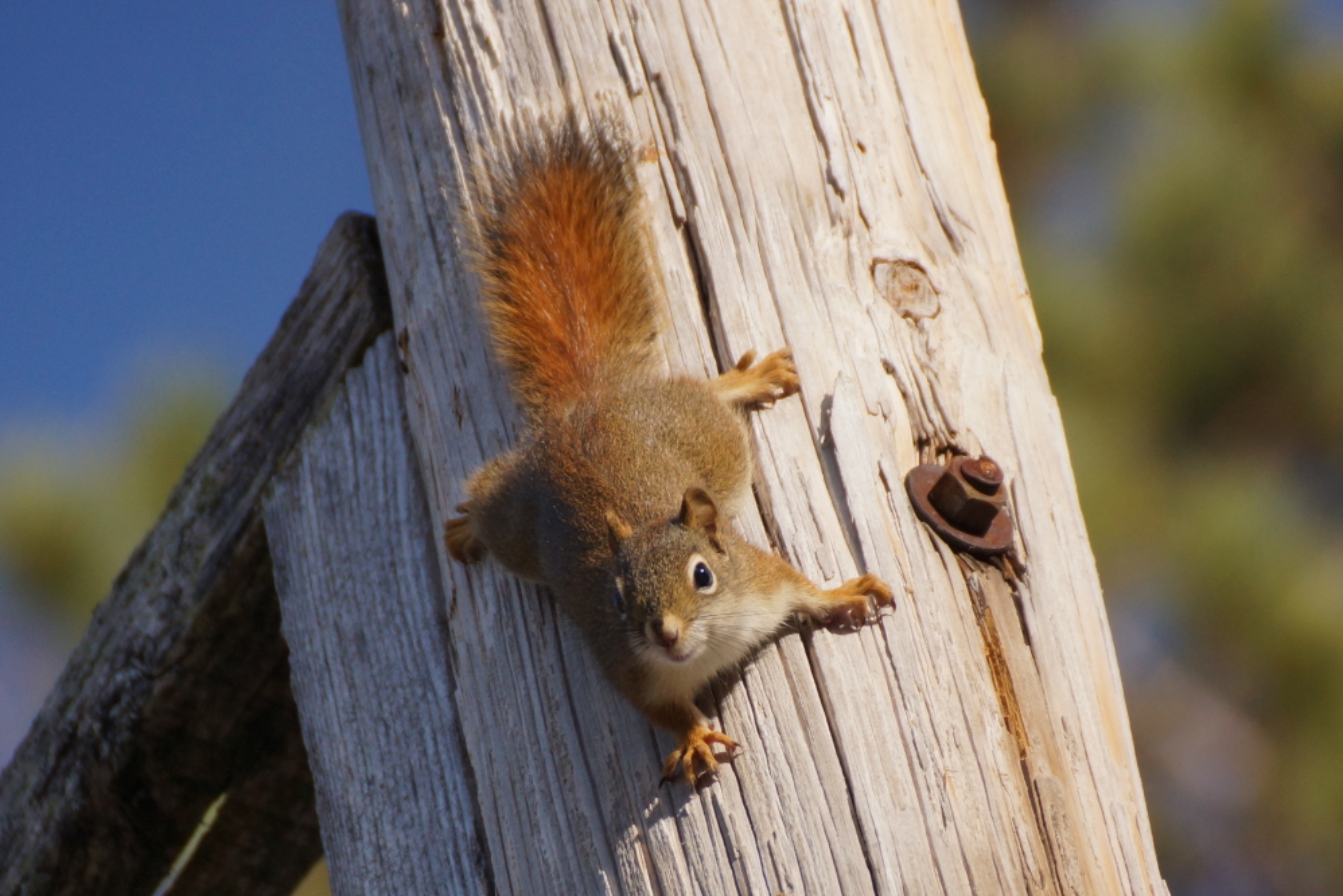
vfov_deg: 3.7
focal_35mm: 375
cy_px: 448
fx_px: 13993
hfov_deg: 5.5
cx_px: 672
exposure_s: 1/400
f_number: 6.3
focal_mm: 250
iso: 250
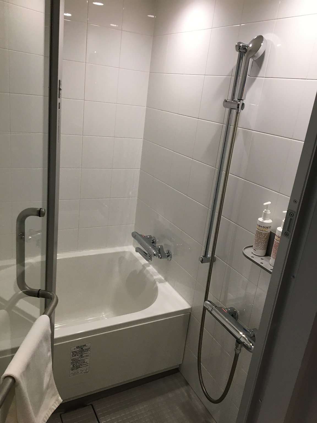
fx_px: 354
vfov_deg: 61.7
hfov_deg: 48.2
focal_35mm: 29
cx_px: 158
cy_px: 212
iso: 40
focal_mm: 4.15
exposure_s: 1/30
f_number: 2.2
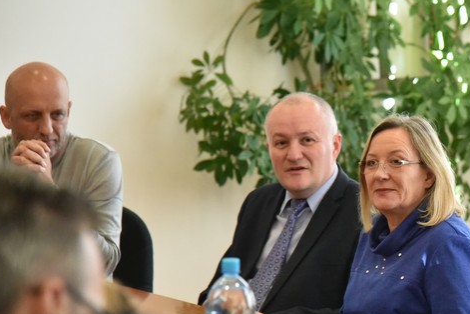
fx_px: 2728
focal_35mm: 209
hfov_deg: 9.8
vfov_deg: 6.6
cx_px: 396
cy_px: 192
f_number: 4
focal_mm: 120
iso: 10000
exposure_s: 1/640
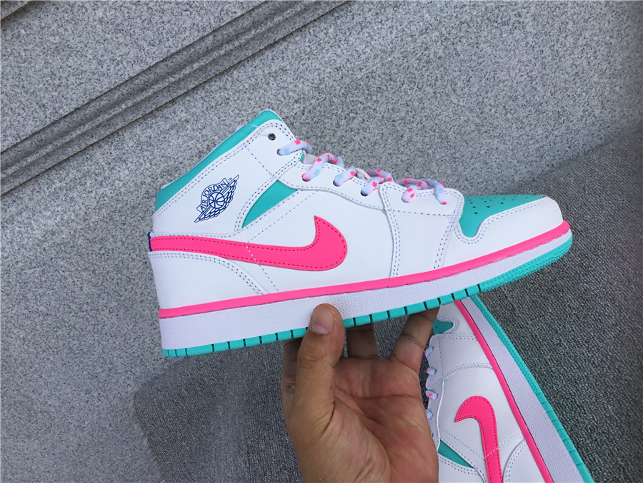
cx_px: 322
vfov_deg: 45.4
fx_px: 576
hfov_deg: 58.4
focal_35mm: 31
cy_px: 242
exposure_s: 1/673
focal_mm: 3.3
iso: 25
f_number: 2.4
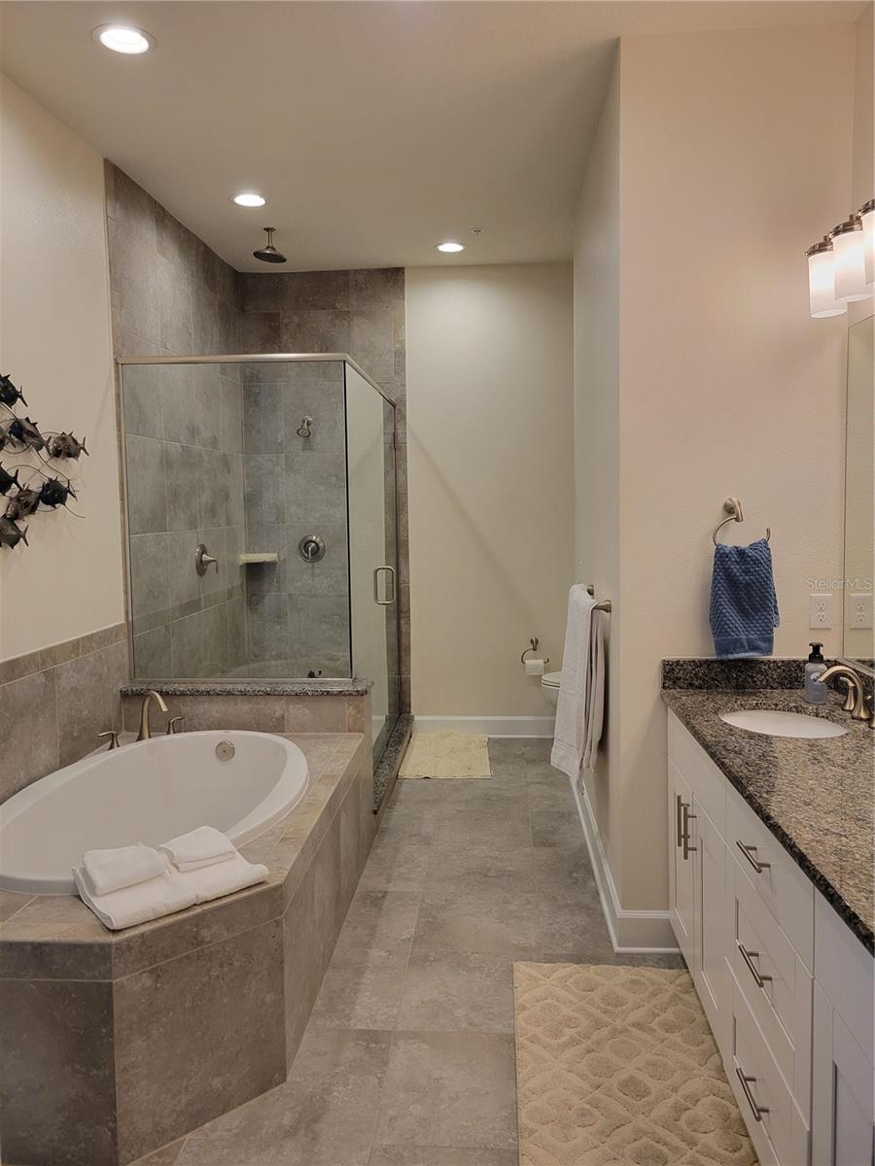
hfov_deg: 53.1
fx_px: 876
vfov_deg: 67.3
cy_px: 583
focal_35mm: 26
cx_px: 438
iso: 160
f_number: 1.8
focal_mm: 5.4
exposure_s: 1/120
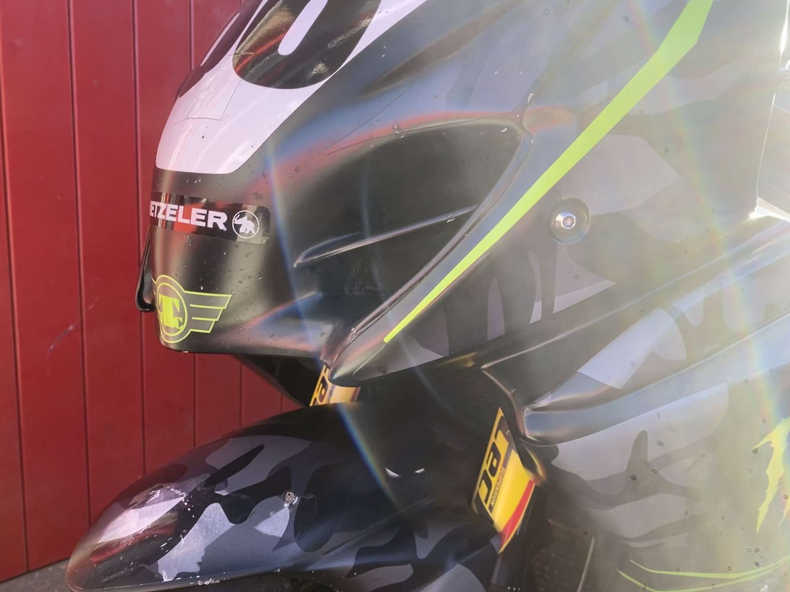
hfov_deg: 67.3
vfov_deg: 53.1
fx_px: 593
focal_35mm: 26
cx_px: 395
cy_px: 296
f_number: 1.8
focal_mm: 4.25
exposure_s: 1/259
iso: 32
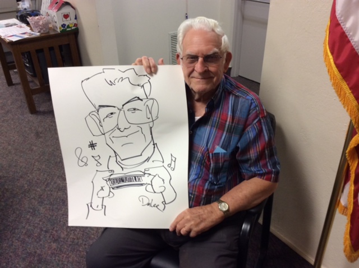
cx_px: 180
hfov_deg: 55.4
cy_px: 134
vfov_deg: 42.8
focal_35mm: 33
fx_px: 342
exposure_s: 1/24
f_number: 2.4
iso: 64
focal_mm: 3.3
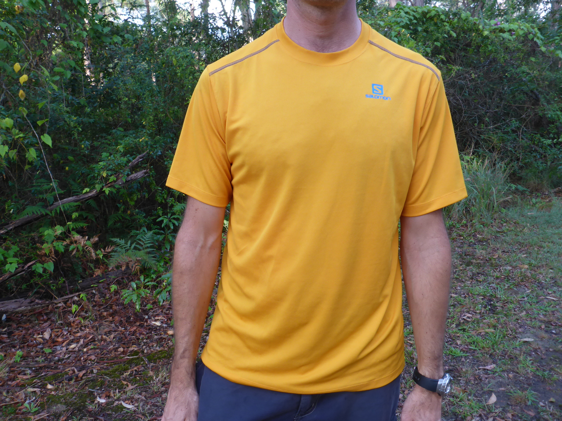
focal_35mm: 28
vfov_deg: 49.7
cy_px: 210
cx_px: 281
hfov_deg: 63.4
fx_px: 455
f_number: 3.3
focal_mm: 4.9
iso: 125
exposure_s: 1/60
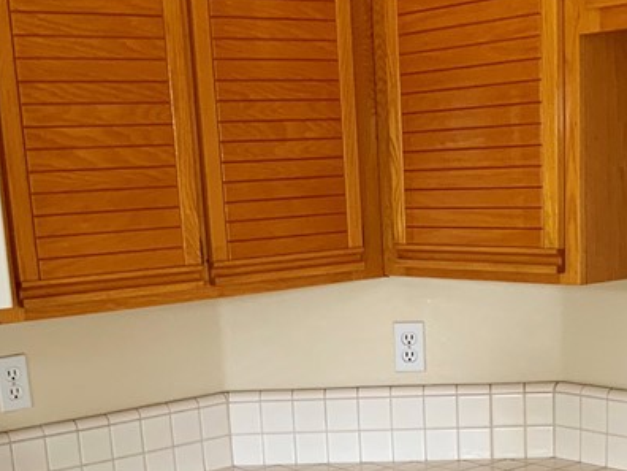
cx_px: 377
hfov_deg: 25.9
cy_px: 484
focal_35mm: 75
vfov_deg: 19.0
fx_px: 1358
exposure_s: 1/78
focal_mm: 3
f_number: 1.8
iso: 64
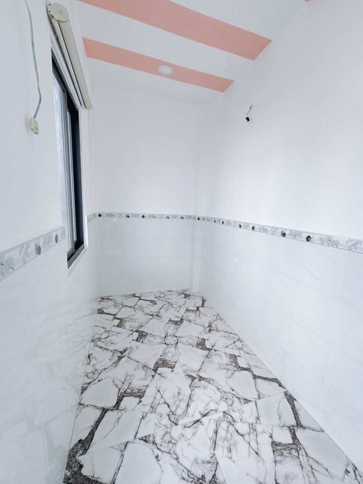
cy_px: 242
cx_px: 182
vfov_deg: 102.1
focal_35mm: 14
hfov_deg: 85.7
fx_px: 196
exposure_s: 1/99
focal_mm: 2.22
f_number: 2.2
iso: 64
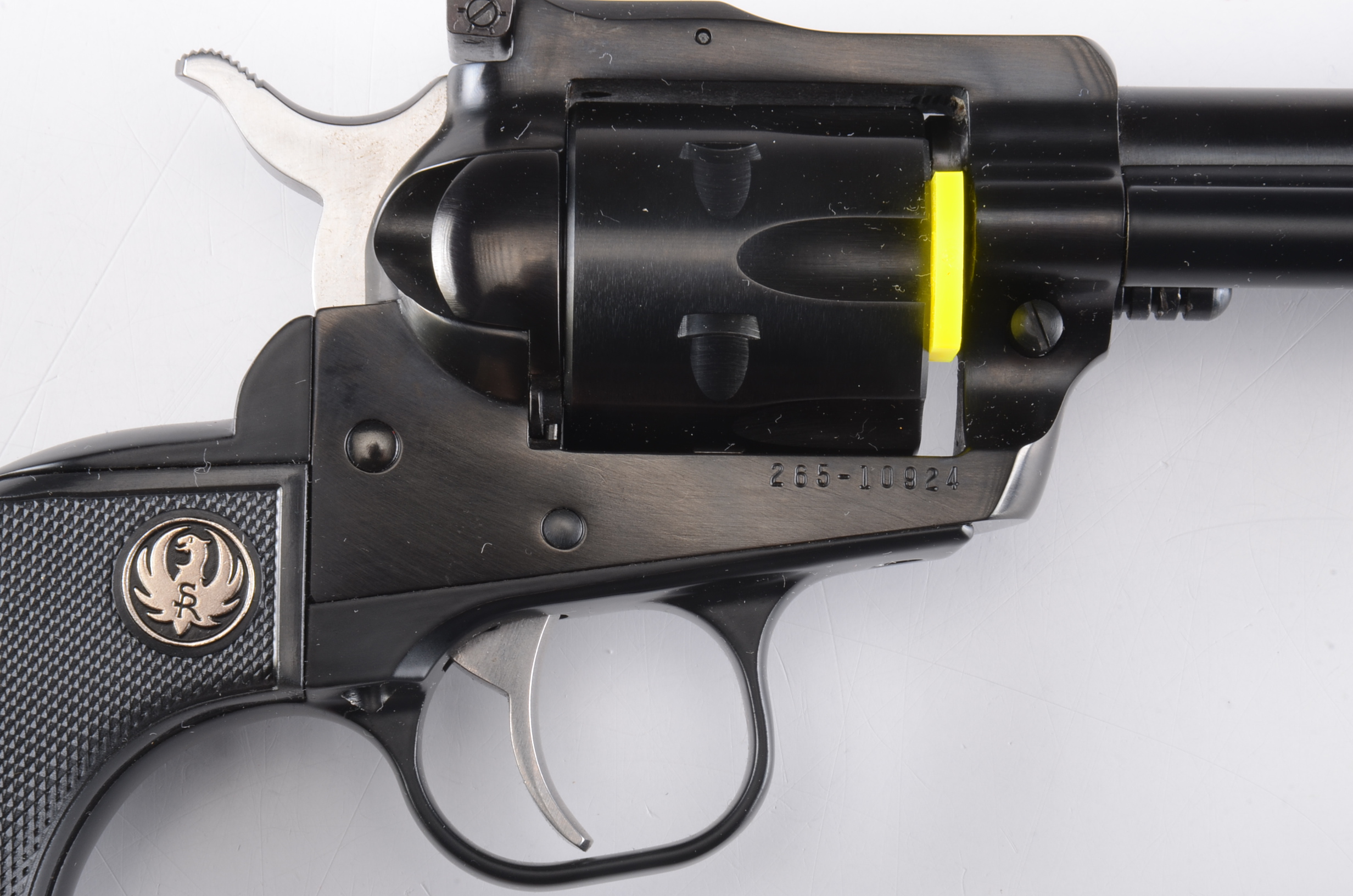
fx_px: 5907
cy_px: 448
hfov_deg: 13.1
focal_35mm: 158
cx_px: 676
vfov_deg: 8.7
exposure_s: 1/200
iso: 160
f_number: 22
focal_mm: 105
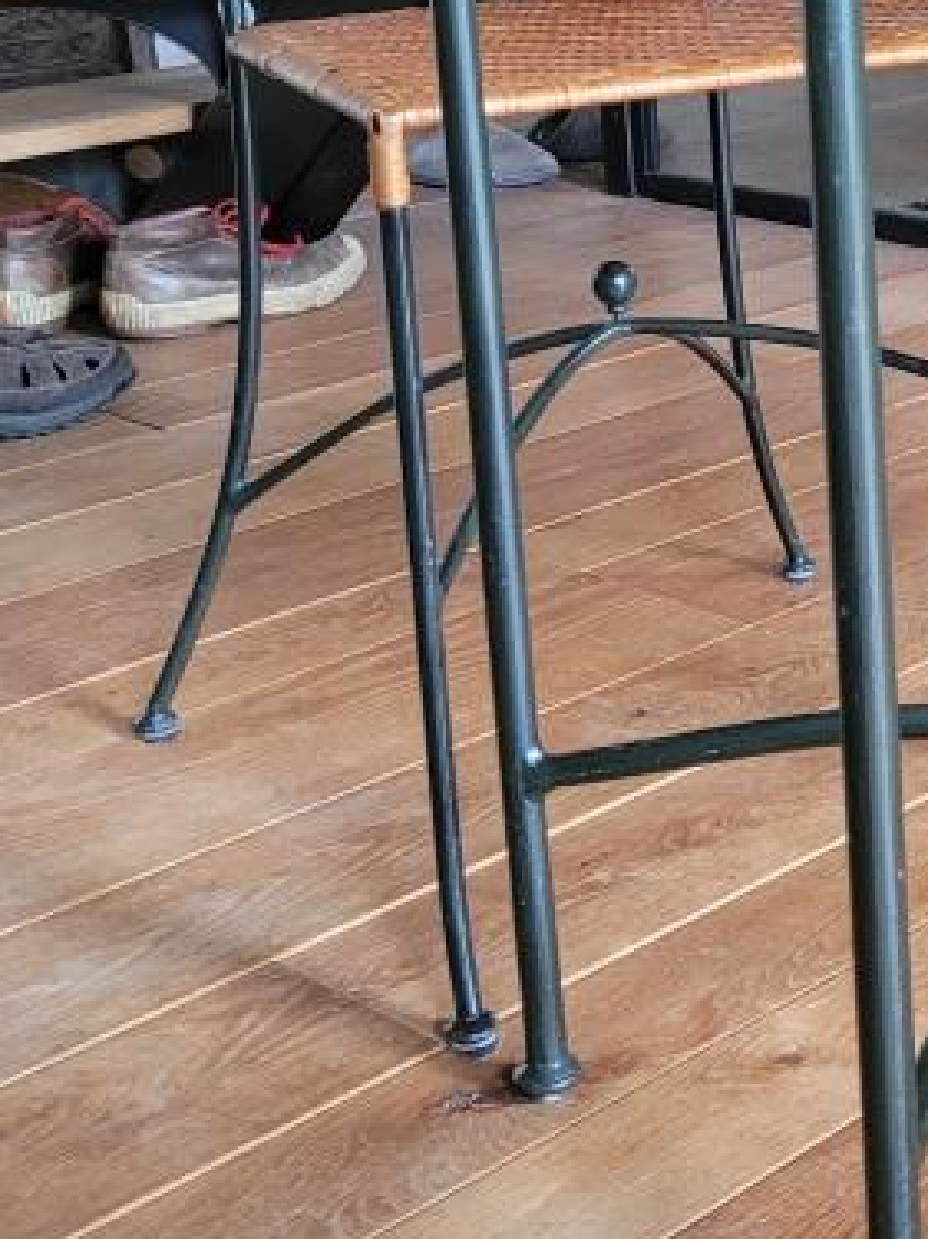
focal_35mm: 71
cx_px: 1083
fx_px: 2539
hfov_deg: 19.6
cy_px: 271
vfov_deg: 26.9
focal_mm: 5.4
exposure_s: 1/50
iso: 250
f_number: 1.8
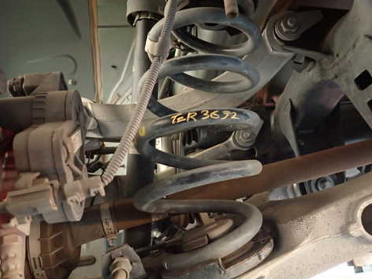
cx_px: 198
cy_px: 124
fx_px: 344
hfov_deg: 56.8
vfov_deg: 44.1
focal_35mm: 32
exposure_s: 1/30
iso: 500
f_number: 2
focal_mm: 4.5
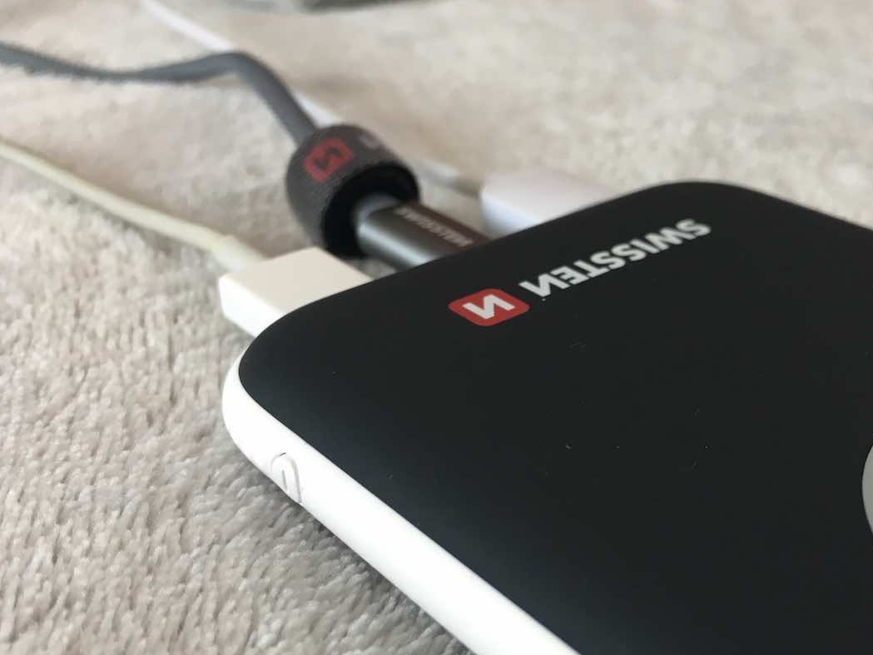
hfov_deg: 47.2
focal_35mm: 39
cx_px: 567
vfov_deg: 36.7
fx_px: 984
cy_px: 393
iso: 80
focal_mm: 4.15
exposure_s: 1/33
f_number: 2.2
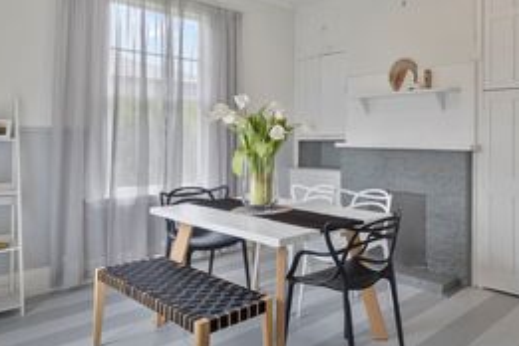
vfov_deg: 47.6
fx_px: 389
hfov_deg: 62.2
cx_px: 410
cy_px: 134
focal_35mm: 27
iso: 800
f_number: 6.3
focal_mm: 10
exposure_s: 1/15
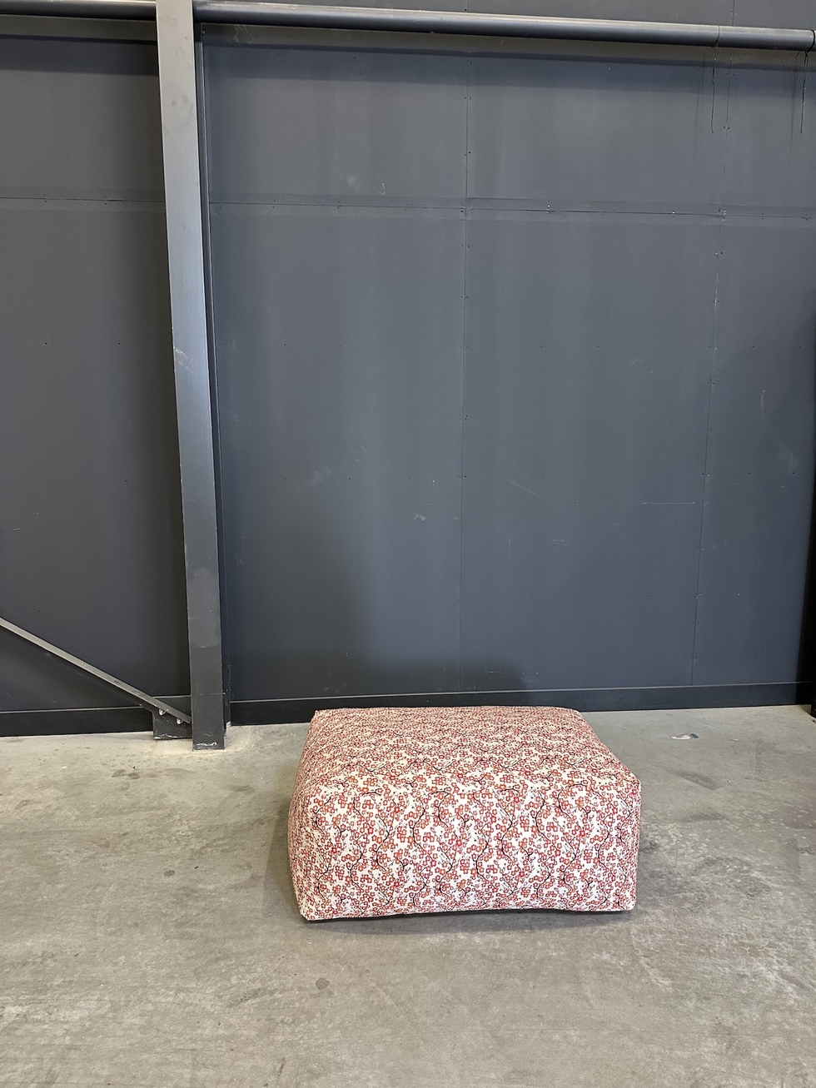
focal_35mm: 24
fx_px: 754
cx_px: 408
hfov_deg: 56.8
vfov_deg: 71.6
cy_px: 544
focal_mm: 6.86
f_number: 1.78
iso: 500
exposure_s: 1/50
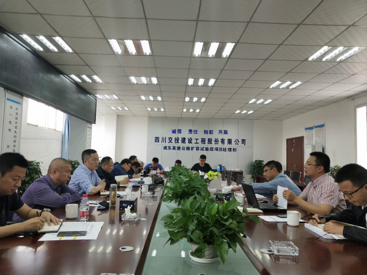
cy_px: 138
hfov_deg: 60.0
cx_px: 184
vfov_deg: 46.8
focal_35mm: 30
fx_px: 318
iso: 245
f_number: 1.8
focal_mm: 3.95
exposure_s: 1/100
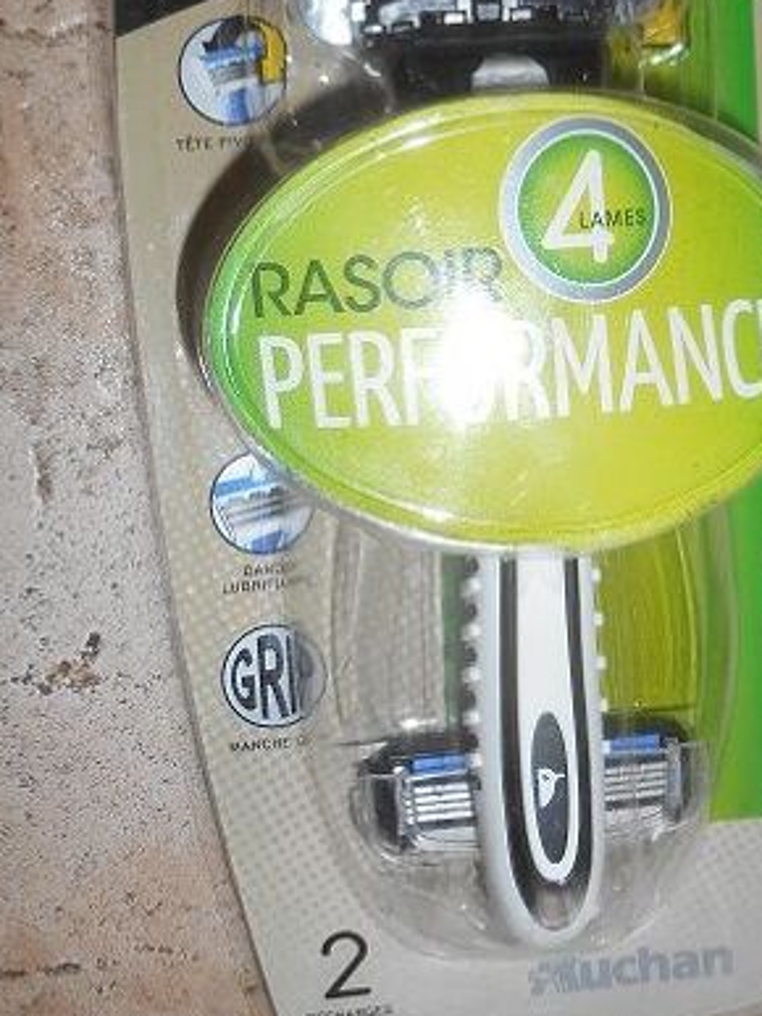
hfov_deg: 33.6
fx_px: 1263
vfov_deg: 43.1
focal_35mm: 43
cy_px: 320
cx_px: 402
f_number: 3.4
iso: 80
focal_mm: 4.7
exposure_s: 1/25
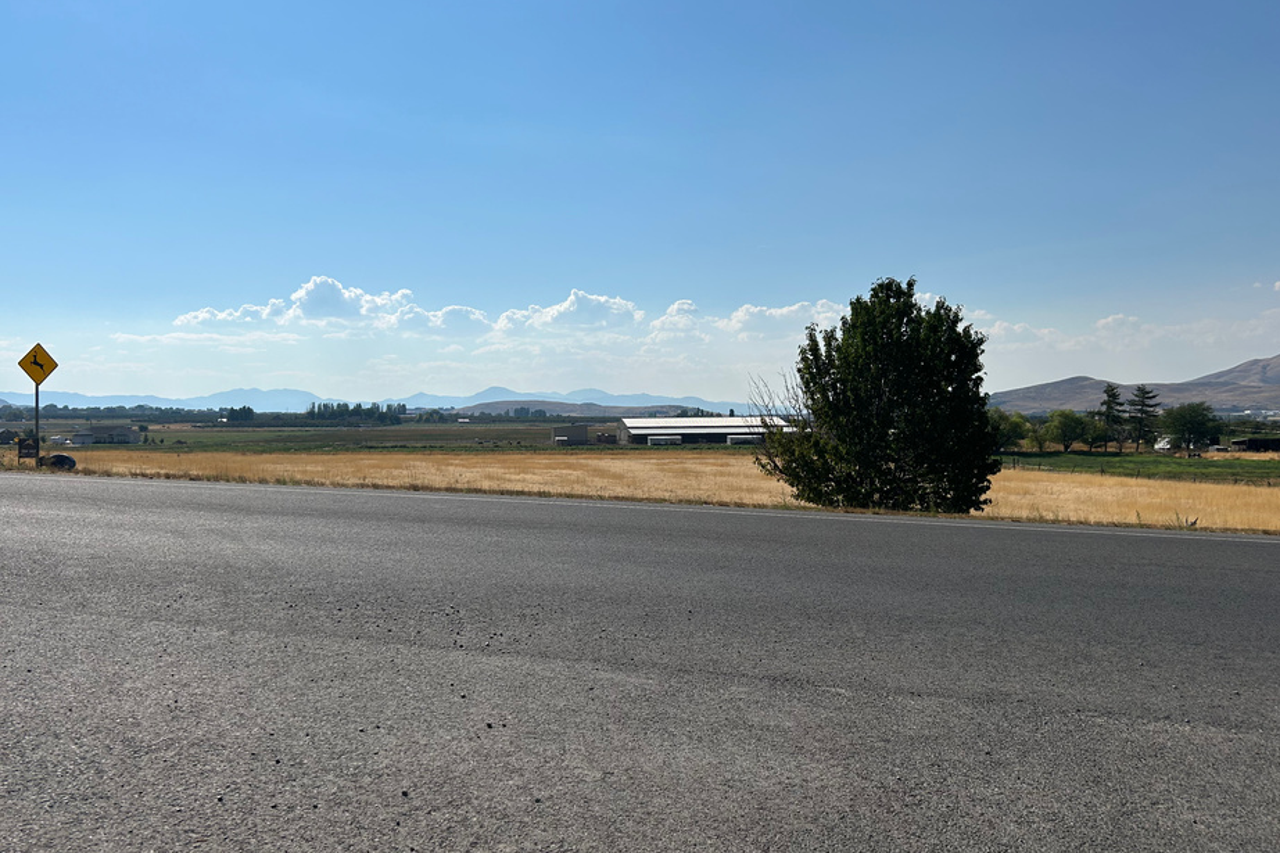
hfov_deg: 61.9
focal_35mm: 30
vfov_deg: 43.6
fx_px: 1066
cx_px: 599
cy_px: 420
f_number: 1.5
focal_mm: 5.7
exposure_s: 1/12658
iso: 50
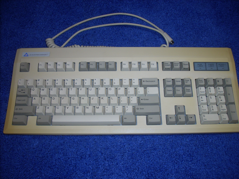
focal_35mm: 37
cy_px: 90
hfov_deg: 50.1
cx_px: 120
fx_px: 255
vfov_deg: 38.7
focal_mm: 6.2
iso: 64
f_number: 2.8
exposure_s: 1/30
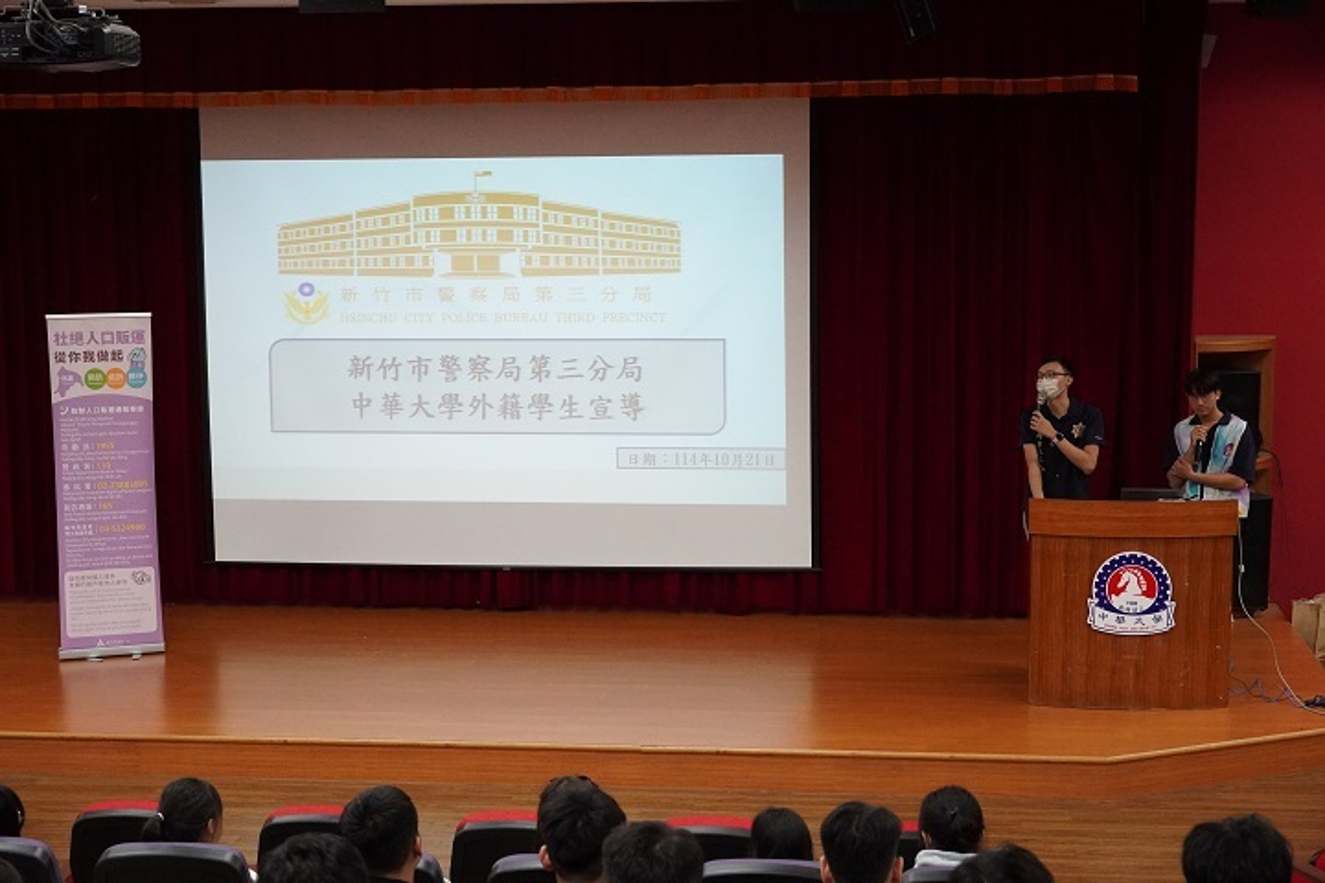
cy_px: 442
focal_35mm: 62
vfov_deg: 22.1
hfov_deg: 32.6
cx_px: 662
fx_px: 2263
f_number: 5
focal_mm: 41
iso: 5000
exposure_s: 1/160
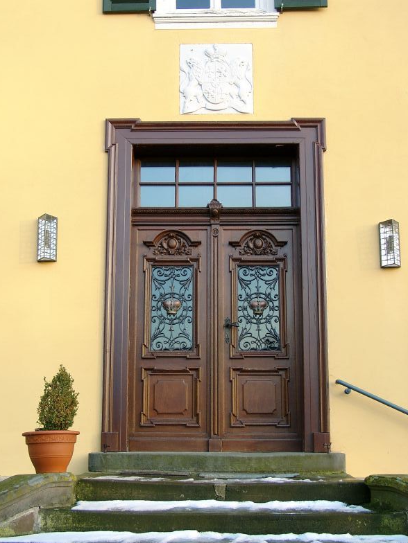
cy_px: 276
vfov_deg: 37.5
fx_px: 801
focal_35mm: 51
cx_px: 205
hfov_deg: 28.6
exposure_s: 1/77.3
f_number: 2.8
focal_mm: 10.4
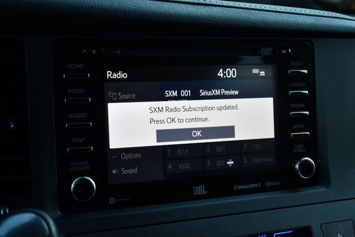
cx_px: 178
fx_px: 513
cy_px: 118
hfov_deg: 38.2
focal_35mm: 52
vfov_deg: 26.0
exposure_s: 1/200
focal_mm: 35
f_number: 4.5
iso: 800
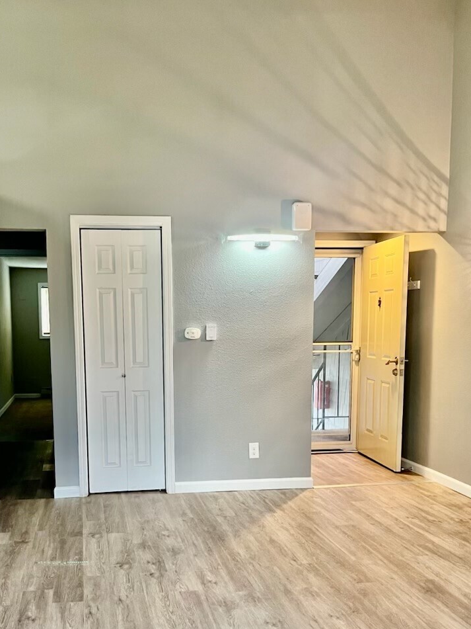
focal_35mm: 35
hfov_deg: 40.3
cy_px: 392
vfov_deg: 52.1
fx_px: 635
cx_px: 163
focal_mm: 5.1
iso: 320
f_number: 1.6
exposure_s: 1/60
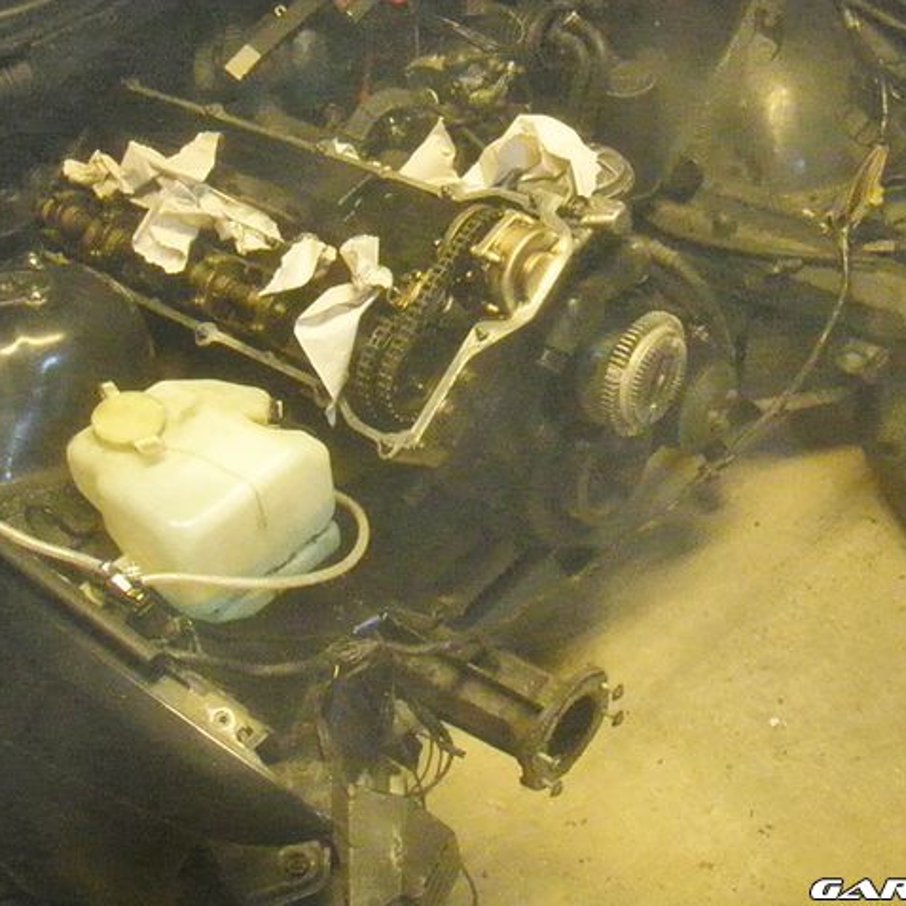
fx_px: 1333
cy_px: 453
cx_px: 529
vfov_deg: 37.6
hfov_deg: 37.5
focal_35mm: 45
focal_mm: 6.7
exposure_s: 1/40
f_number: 3.5
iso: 3200
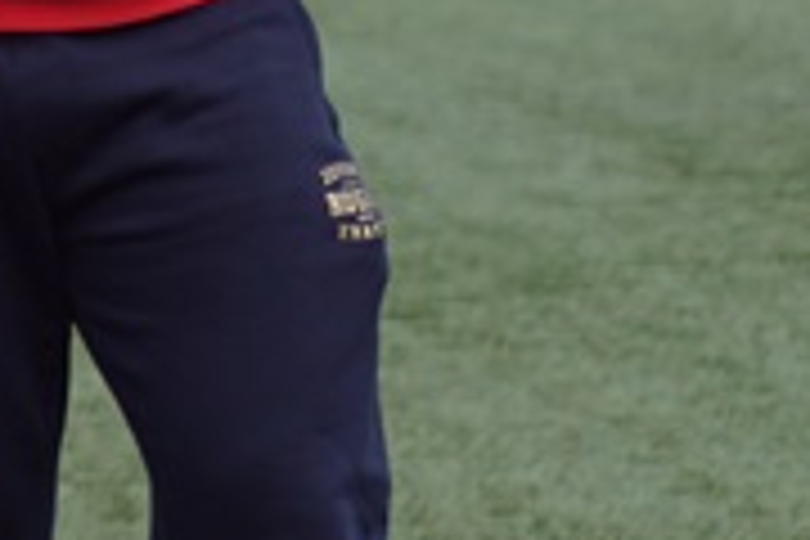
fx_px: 28055
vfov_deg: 1.1
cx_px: 238
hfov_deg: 1.7
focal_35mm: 1247
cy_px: -268
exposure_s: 1/250
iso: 125
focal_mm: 150
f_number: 5.6
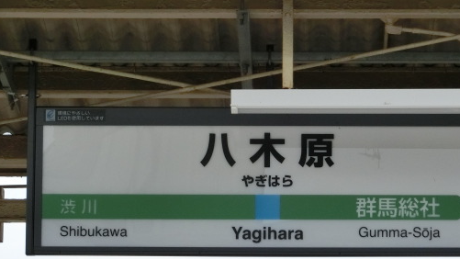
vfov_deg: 6.1
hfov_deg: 10.8
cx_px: 267
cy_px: 131
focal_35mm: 199
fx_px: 2428
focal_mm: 25.5
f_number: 5.8
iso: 320
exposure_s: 1/160
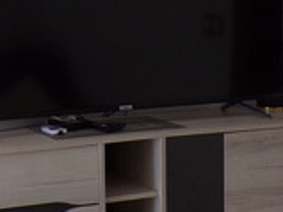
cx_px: 174
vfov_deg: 10.9
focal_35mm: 136
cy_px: 117
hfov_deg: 14.5
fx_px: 1111
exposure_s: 1/90
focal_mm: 4.3
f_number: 4.3
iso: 80
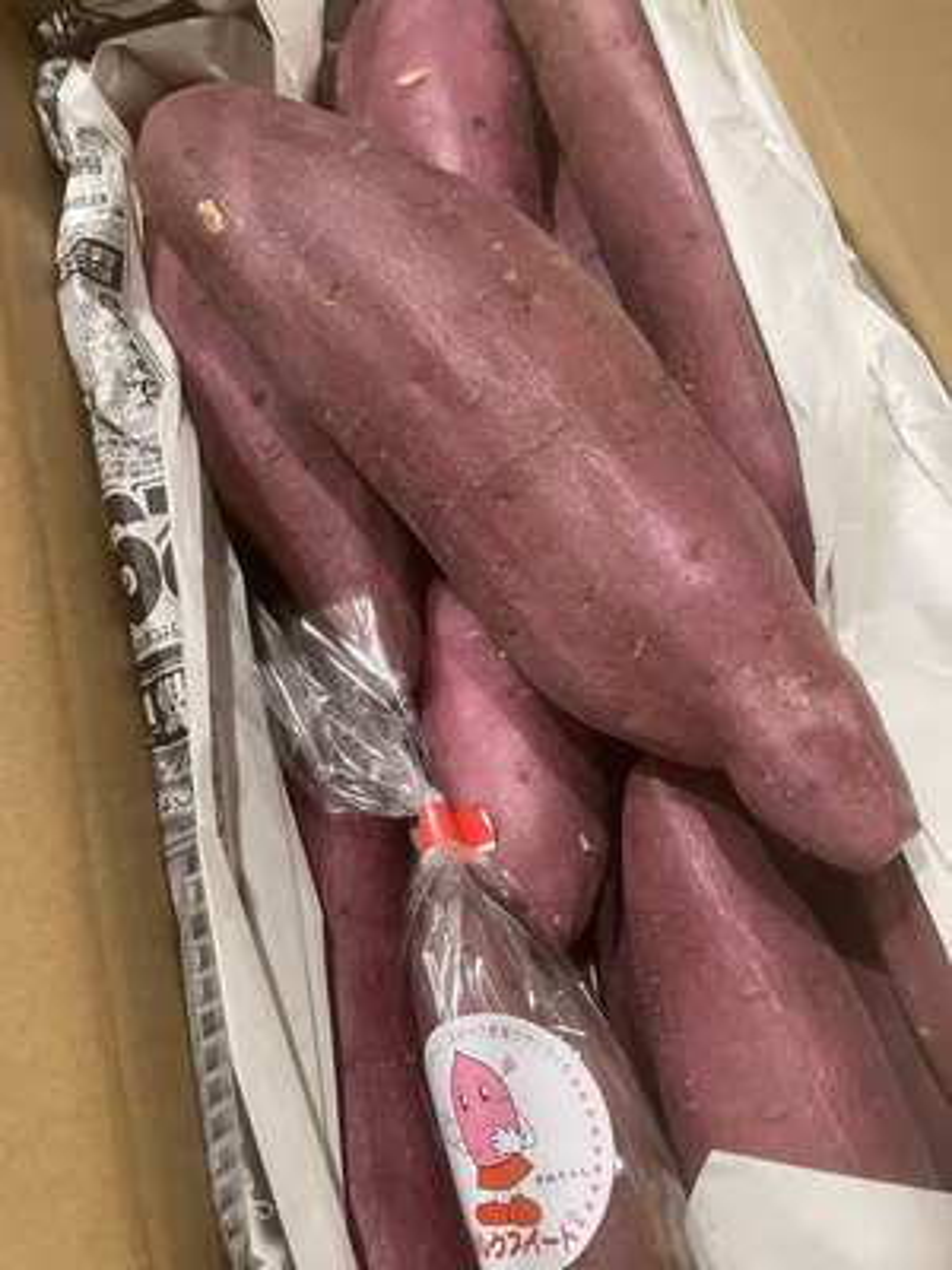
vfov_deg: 67.3
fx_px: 953
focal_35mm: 26
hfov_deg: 53.1
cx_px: 476
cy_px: 635
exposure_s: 1/57
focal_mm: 4.2
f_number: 1.6
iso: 500
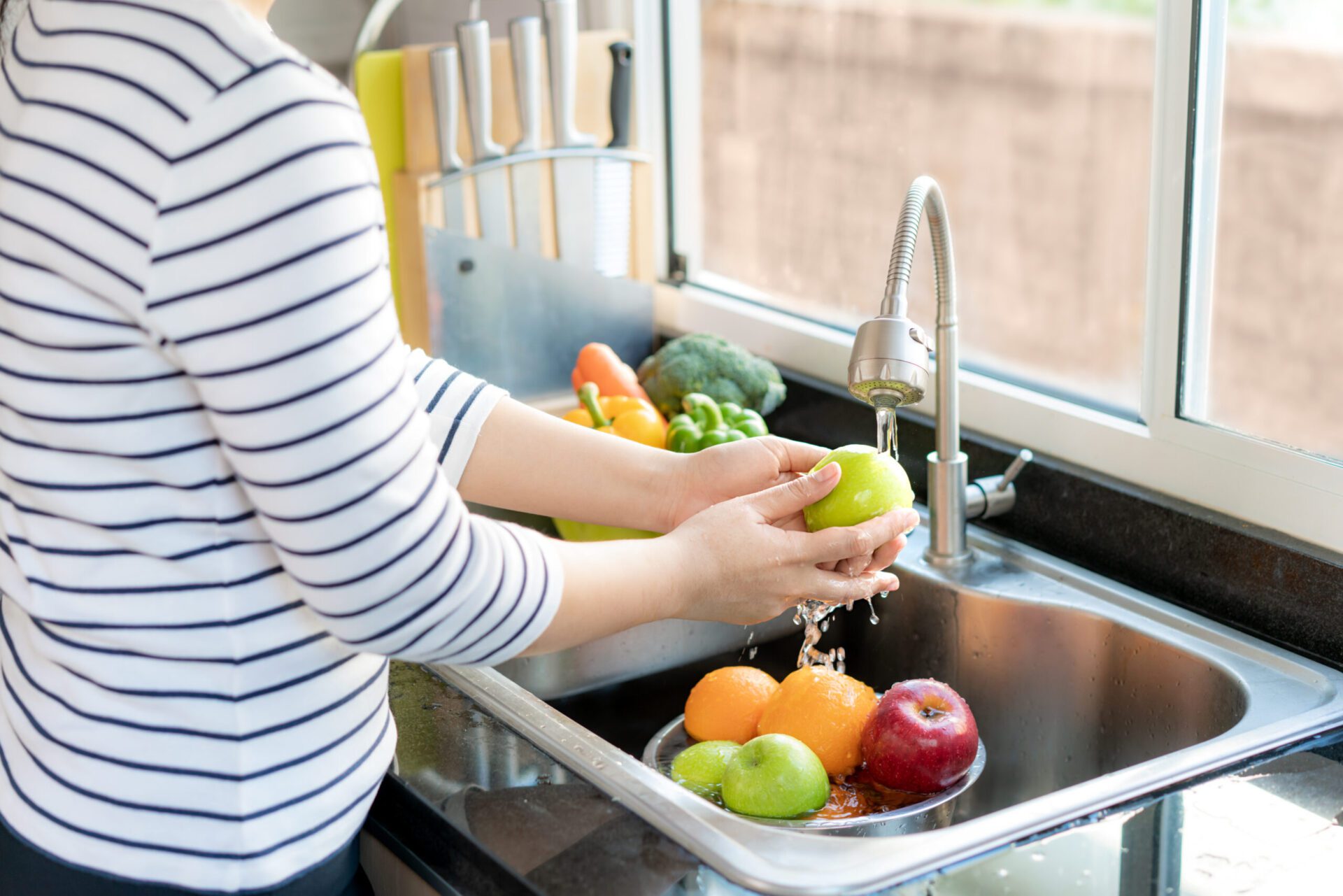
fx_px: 2052
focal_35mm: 55
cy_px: 448
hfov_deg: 36.2
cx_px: 672
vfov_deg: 24.6
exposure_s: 1/160
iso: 500
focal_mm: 55
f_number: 2.8
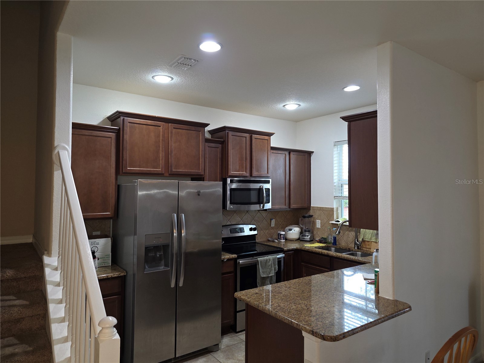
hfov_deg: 73.9
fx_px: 322
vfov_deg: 58.9
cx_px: 242
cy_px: 182
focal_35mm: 23
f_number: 1.7
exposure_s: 1/60
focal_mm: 6.3
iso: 100
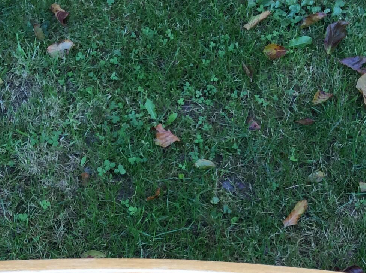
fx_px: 897
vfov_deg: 16.6
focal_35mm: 85
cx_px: 153
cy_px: 323
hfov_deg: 23.0
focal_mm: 3.3
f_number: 2.4
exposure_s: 1/100
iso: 40
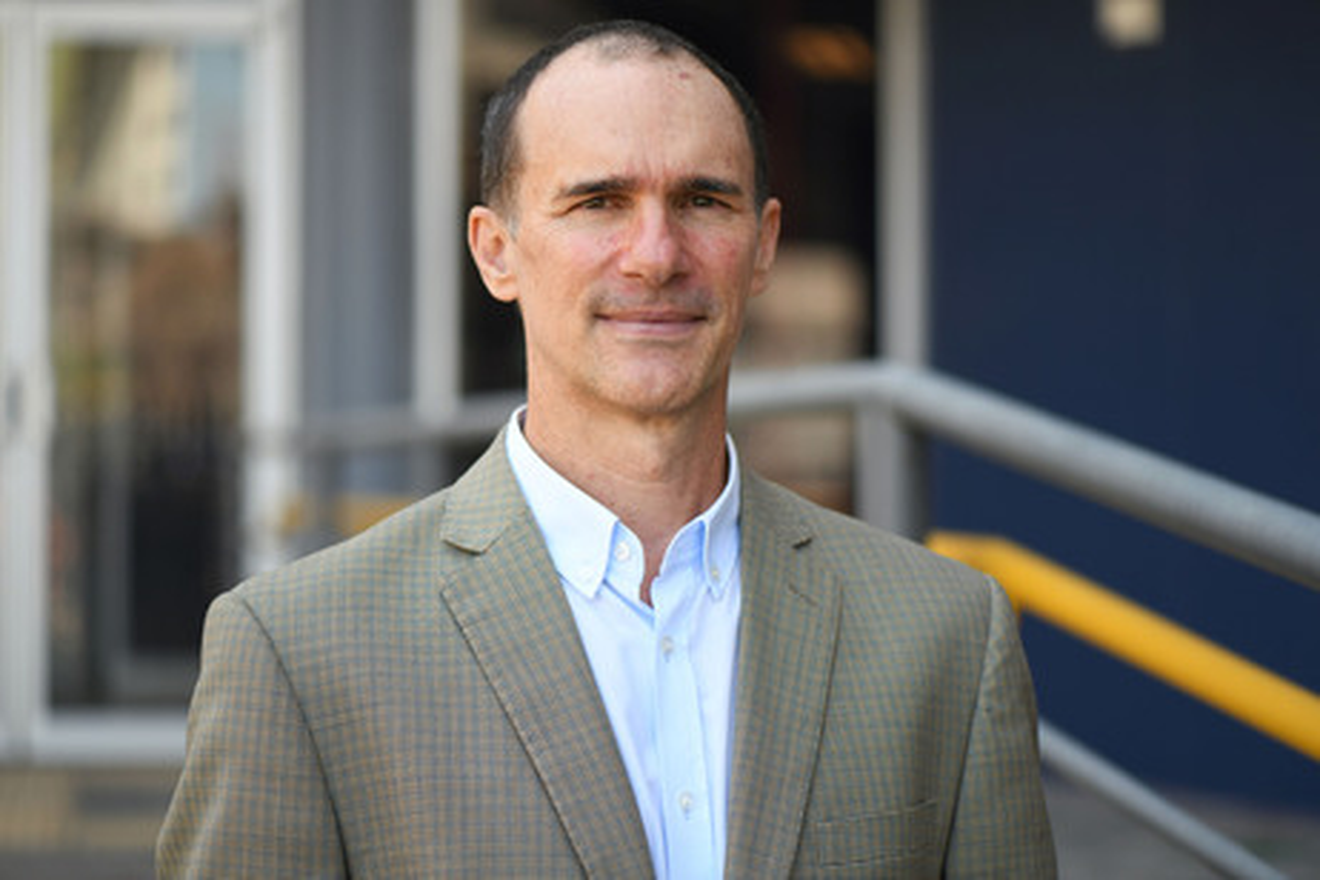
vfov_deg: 13.0
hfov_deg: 19.5
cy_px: 440
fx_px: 3850
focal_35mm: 105
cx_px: 660
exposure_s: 1/800
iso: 500
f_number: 3.2
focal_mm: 105
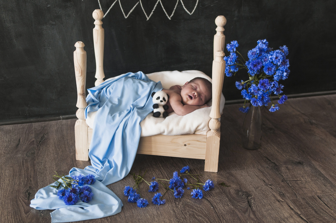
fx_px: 489
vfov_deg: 25.7
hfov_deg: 37.9
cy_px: 112
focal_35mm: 52
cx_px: 168
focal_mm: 35
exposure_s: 1/100
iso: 500
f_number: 2.5
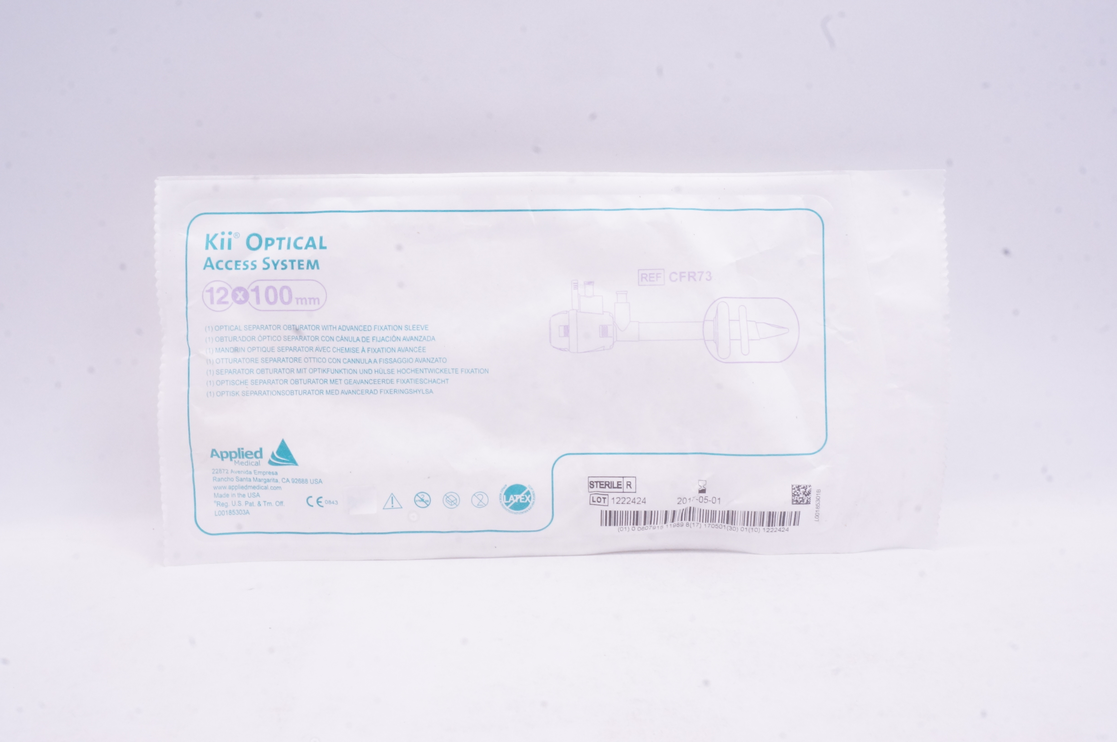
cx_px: 558
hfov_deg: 46.4
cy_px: 371
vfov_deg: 31.8
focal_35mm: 42
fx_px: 1302
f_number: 22
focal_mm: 28
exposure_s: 1/20
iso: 1600
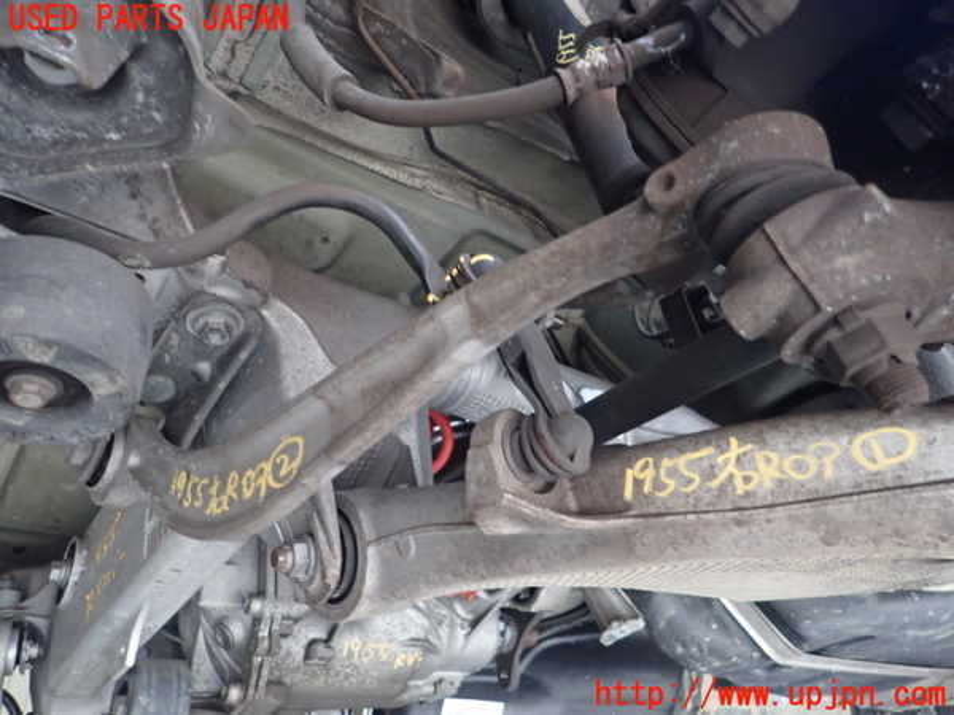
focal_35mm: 25
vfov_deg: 54.9
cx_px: 477
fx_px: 689
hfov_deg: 69.4
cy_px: 358
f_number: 2
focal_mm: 4.5
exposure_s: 1/30
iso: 640
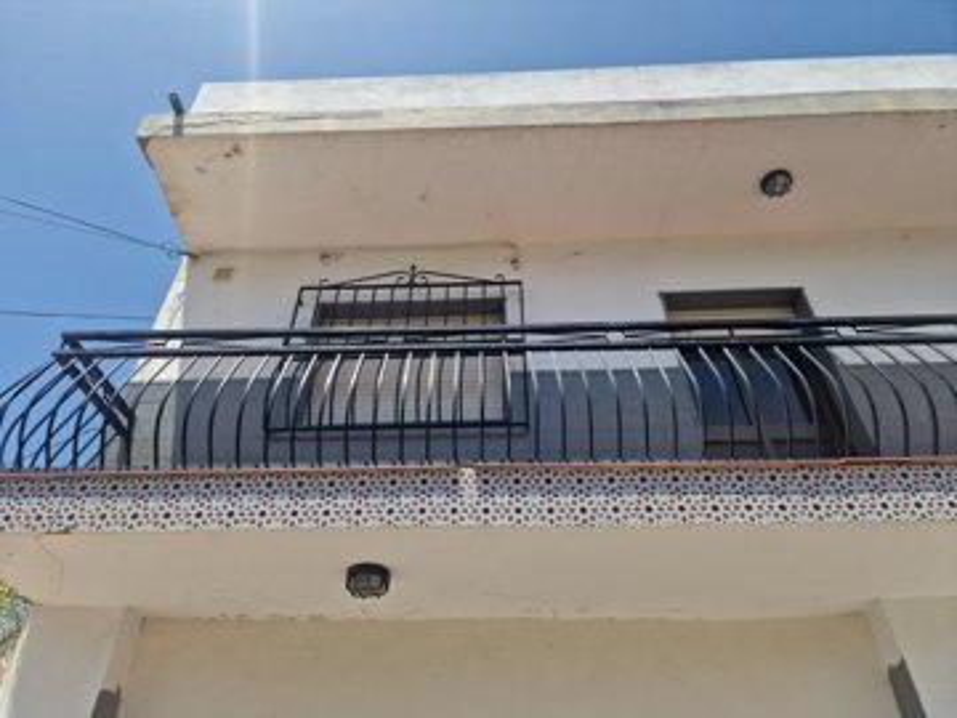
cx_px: 478
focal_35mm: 23
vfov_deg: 58.9
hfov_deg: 73.9
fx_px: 636
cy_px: 359
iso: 50
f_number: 1.8
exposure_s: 1/1104
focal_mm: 6.4
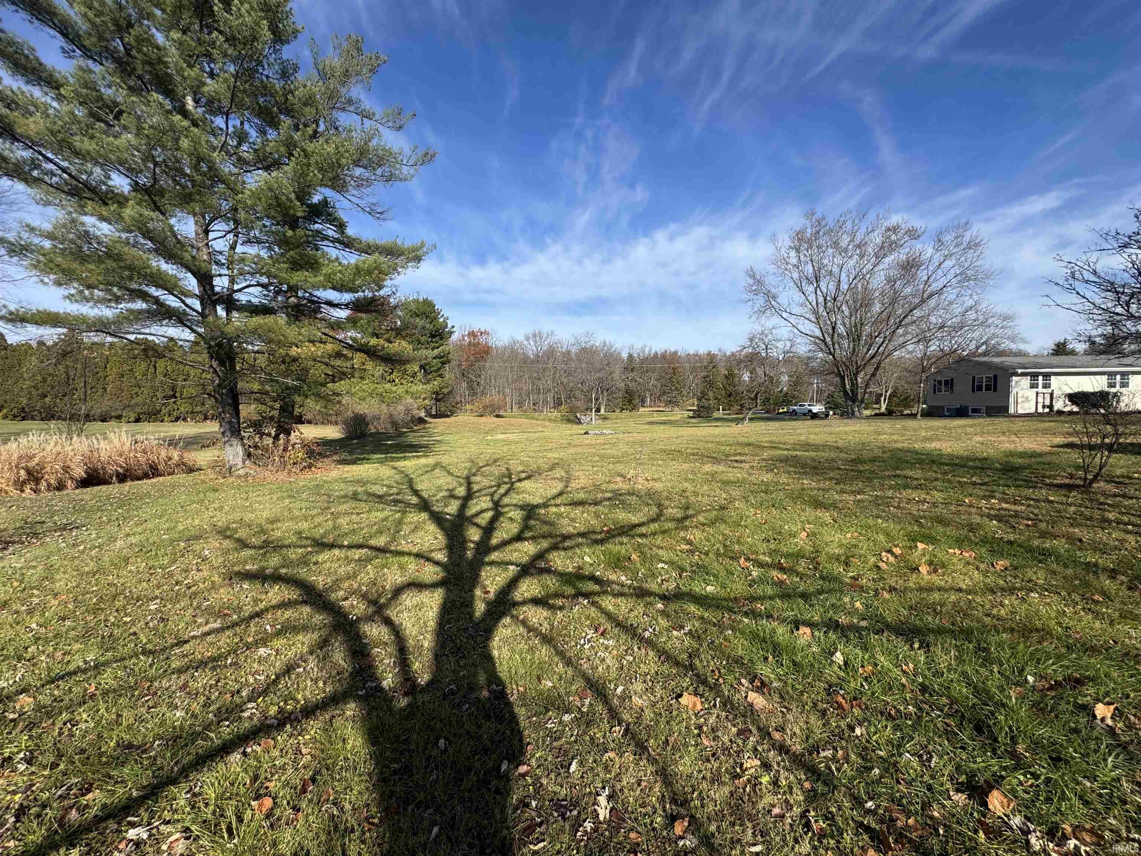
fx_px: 461
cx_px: 570
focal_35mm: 14
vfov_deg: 85.7
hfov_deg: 102.1
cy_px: 428
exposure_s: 1/1748
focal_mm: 2.22
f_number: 2.2
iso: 50
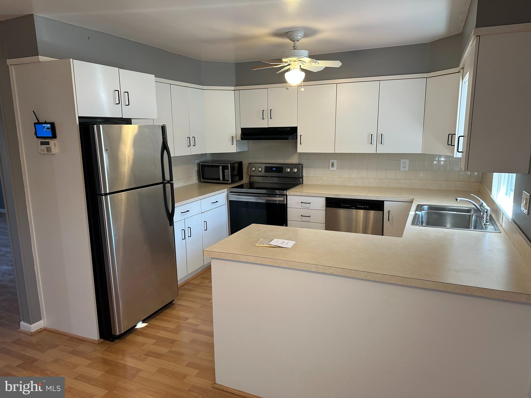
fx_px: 368
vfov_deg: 56.8
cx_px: 266
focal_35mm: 24
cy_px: 199
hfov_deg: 71.6
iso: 160
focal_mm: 6.86
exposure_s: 1/120
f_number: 1.78
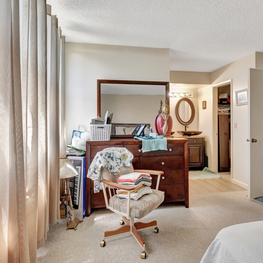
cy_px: 130
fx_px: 172
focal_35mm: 20
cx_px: 134
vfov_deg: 74.8
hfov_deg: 74.8
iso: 640
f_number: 8
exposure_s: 1/8
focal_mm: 10
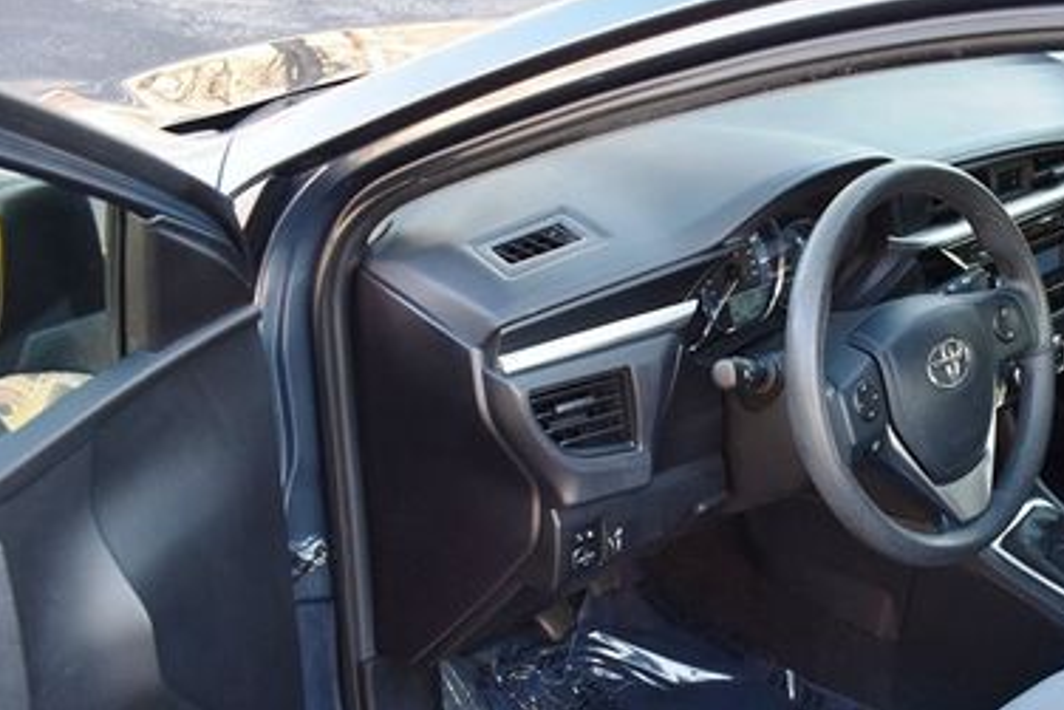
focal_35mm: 46
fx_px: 1360
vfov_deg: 29.0
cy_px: 502
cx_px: 857
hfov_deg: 40.9
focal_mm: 18
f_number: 3.5
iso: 720
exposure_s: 1/250
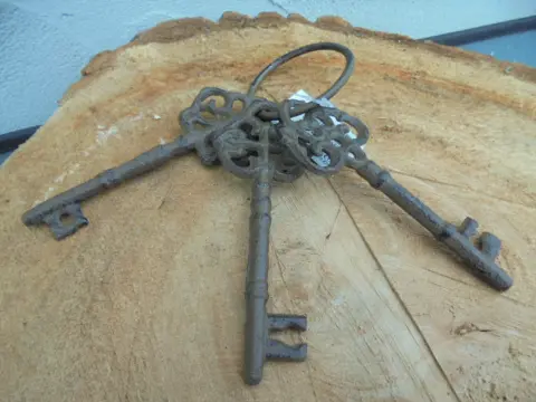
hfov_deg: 67.3
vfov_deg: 53.1
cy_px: 201
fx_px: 403
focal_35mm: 26
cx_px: 268
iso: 100
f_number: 3.5
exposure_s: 1/125
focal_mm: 4.6
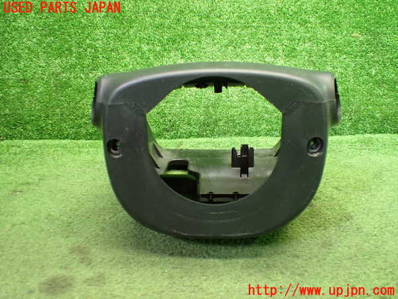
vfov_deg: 46.8
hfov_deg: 60.0
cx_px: 199
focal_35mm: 30
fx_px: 345
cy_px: 150
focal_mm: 5.4
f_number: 2.3
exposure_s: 1/50
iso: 800
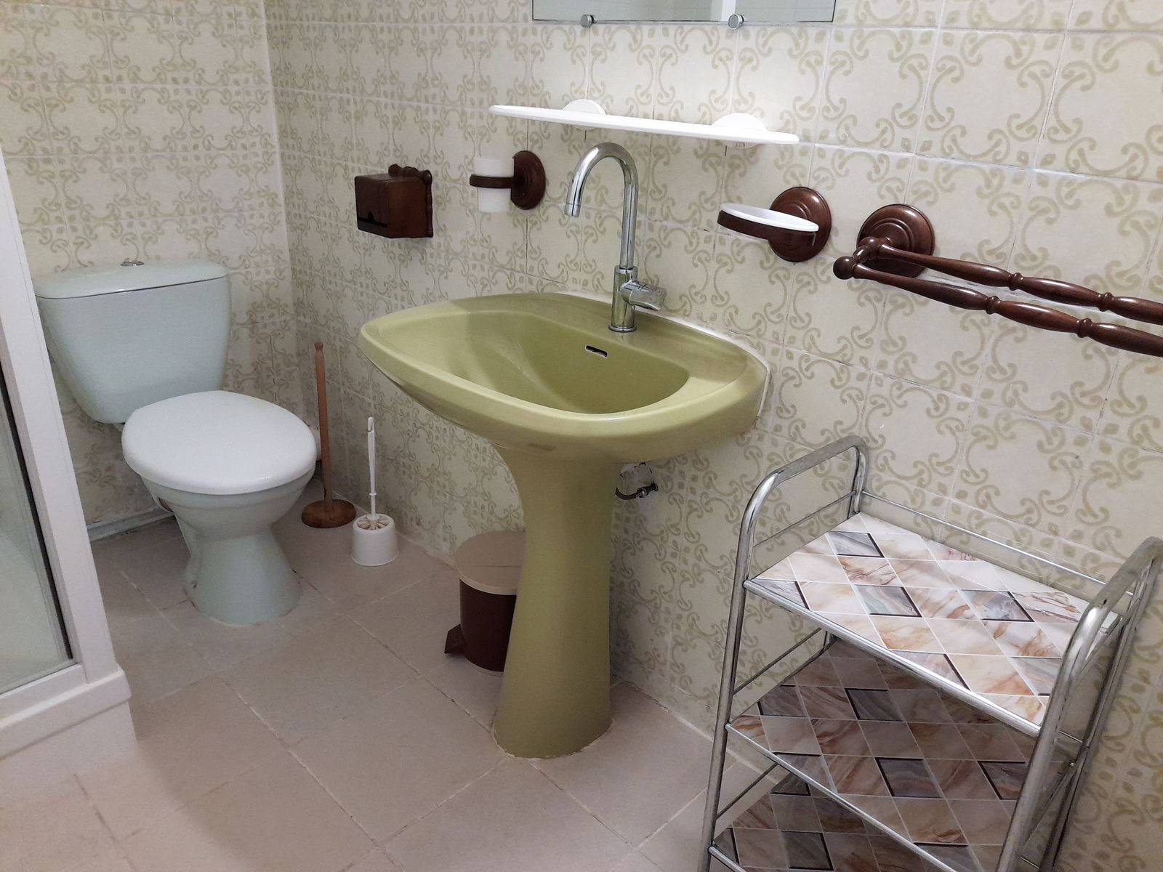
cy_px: 436
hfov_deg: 69.4
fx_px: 840
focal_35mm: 25
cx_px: 582
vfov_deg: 54.9
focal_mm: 4.6
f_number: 2
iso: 250
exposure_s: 1/50
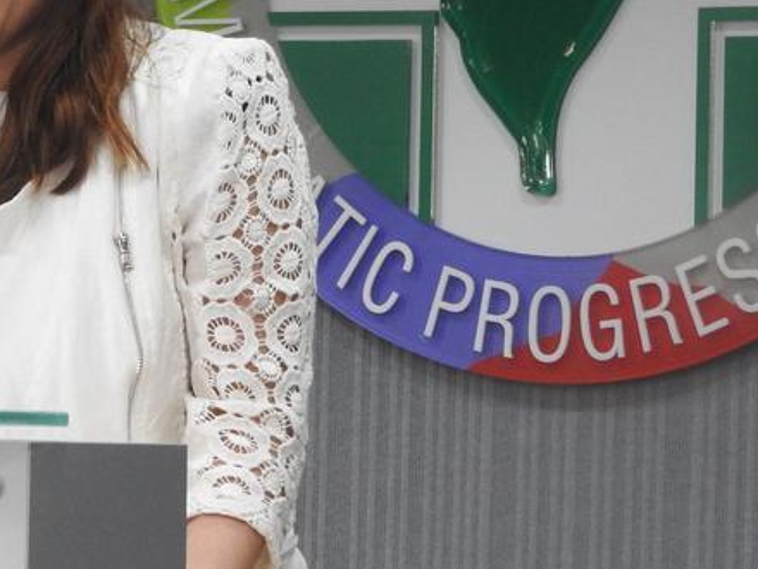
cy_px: 34
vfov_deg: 5.3
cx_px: 33
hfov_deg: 7.0
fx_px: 6175
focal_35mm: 282
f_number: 5
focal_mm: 20.6
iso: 400
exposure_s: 1/40
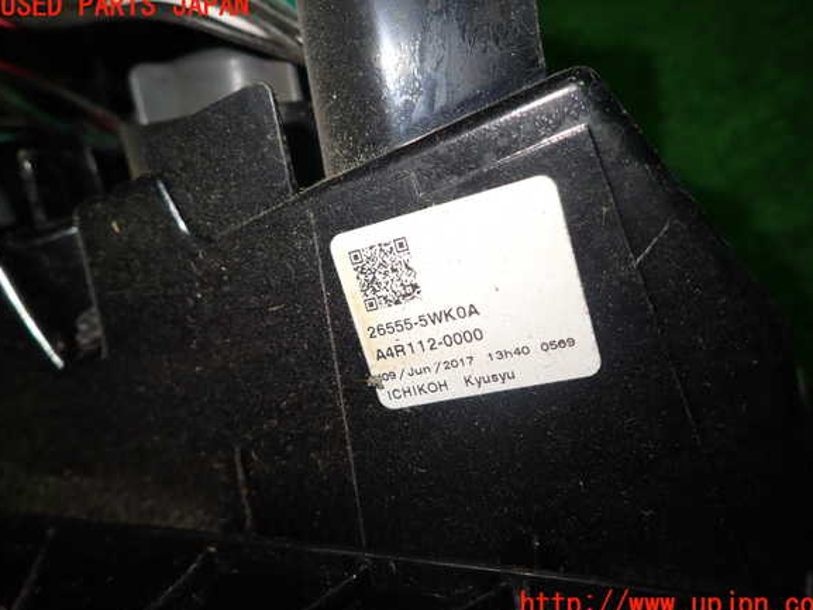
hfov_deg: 67.3
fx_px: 611
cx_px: 416
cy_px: 306
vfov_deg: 53.1
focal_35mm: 26
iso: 125
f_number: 2
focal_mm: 4.5
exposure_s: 1/60
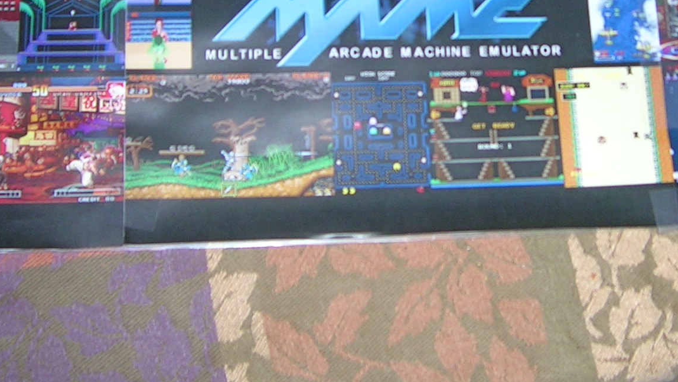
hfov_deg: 30.8
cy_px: 23
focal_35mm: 68
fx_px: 1223
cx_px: 451
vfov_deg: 17.4
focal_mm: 5.4
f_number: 2.8
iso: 50
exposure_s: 1/60.1
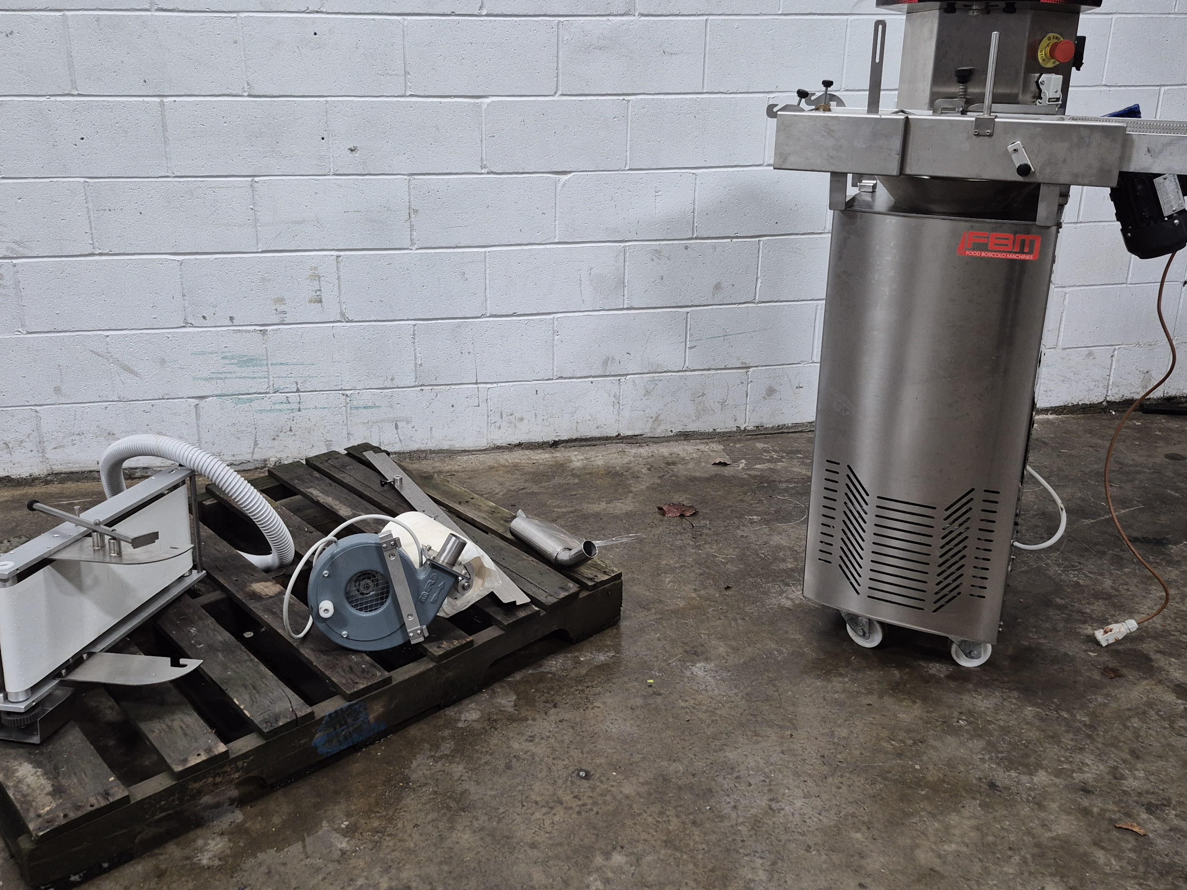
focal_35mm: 31
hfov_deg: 58.3
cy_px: 379
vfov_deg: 45.3
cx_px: 569
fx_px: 1063
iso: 250
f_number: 1.8
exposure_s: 1/120
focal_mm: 5.4
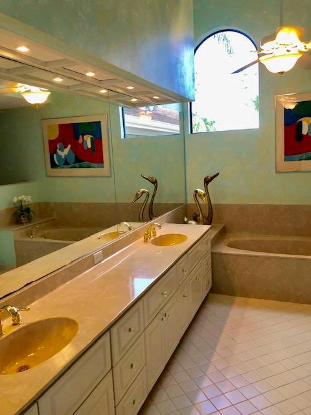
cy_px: 208
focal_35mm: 28
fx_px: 335
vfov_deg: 63.4
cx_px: 156
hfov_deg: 49.7
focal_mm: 3.99
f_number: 1.8
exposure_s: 1/30
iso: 25
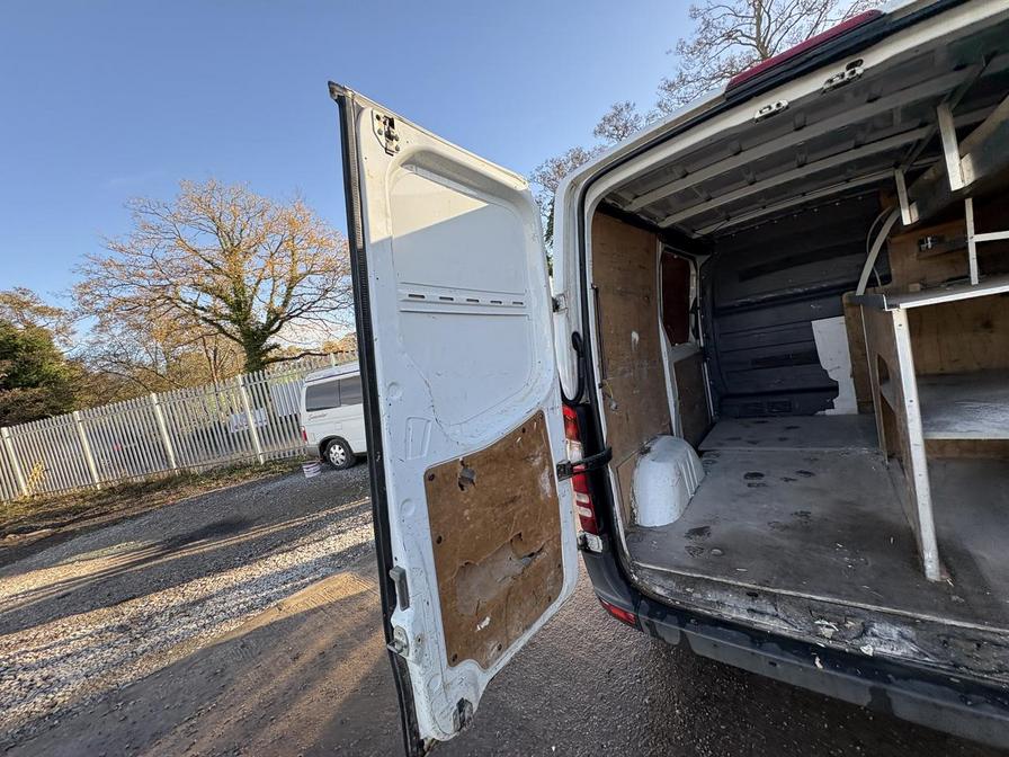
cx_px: 504
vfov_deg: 85.7
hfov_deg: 102.1
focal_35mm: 14
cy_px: 378
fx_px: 408
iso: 50
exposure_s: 1/269
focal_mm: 2.22
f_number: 2.2
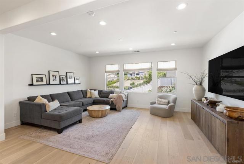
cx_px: 122
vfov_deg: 73.9
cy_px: 82
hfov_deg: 96.7
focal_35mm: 16
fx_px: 109
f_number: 9
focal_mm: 16
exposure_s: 1/10
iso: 500
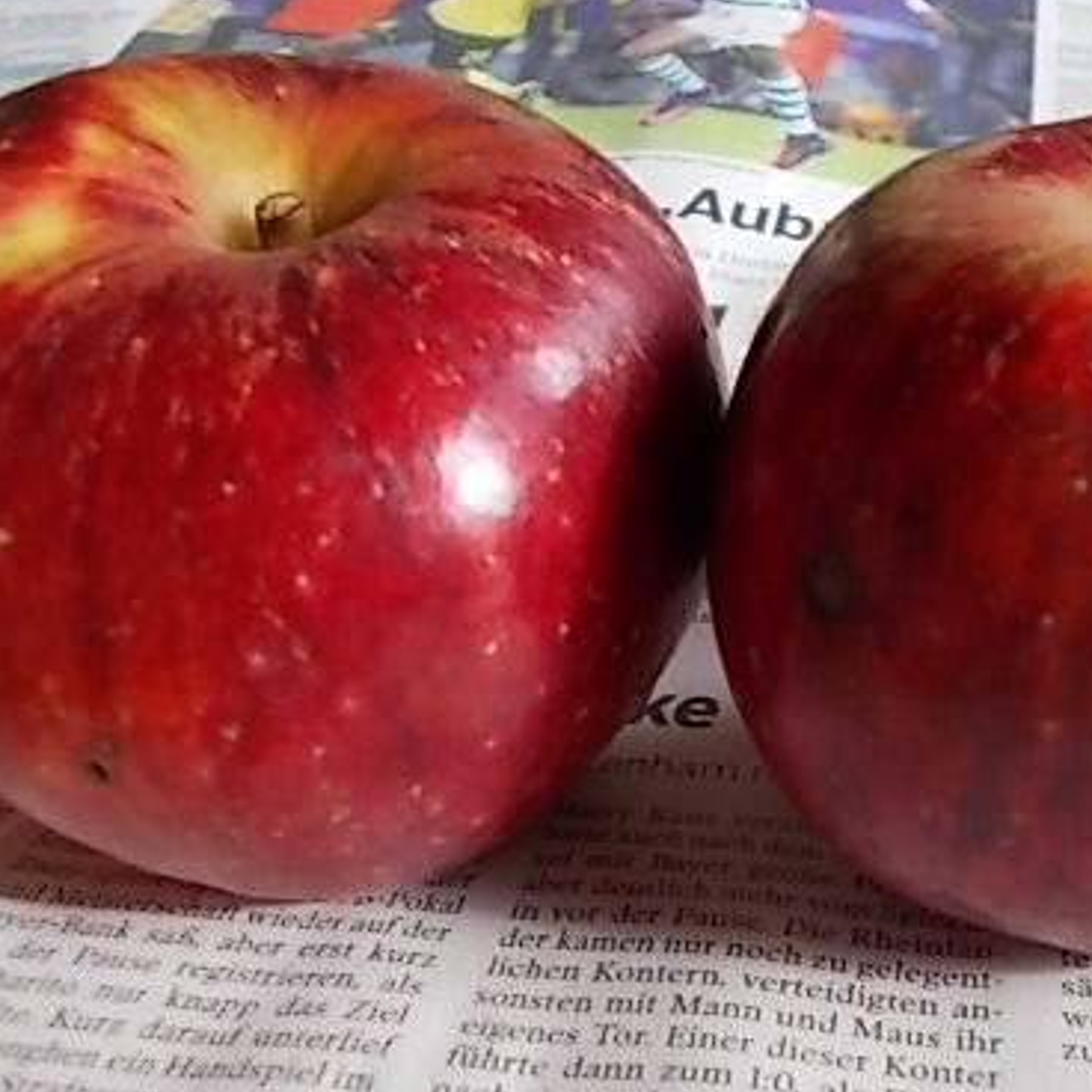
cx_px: 777
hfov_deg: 41.0
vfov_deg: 41.7
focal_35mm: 40
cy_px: 647
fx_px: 1428
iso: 100
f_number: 3.2
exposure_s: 1/25
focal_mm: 4.6
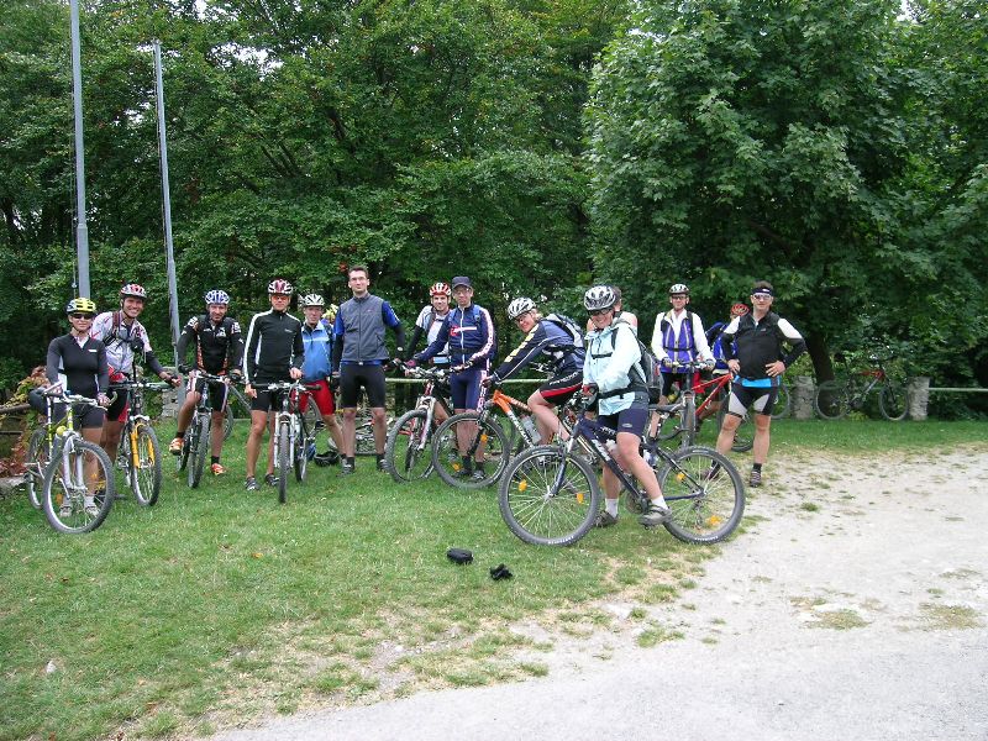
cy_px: 370
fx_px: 1655
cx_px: 494
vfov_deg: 25.2
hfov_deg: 33.2
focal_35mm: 58
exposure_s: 1/89.7
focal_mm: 5.8
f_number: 3.5
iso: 50
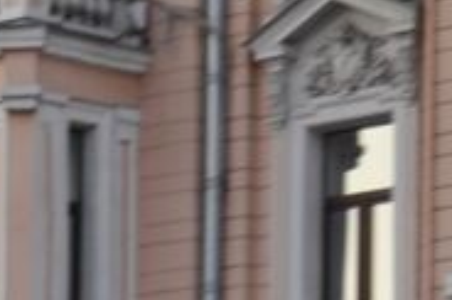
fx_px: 5765
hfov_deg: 4.4
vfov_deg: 2.9
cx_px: -626
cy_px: 1040
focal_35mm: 460
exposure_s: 1/160
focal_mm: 44
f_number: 2.8
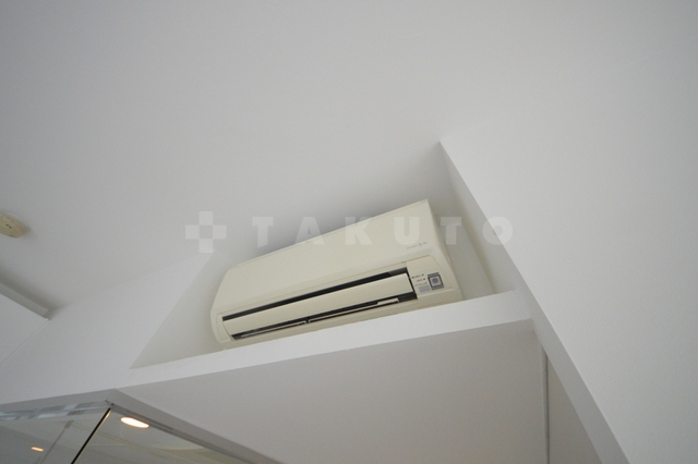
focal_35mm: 12
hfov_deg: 112.6
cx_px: 349
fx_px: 233
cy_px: 232
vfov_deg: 89.9
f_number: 4.5
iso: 1600
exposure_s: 1/250
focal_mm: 8
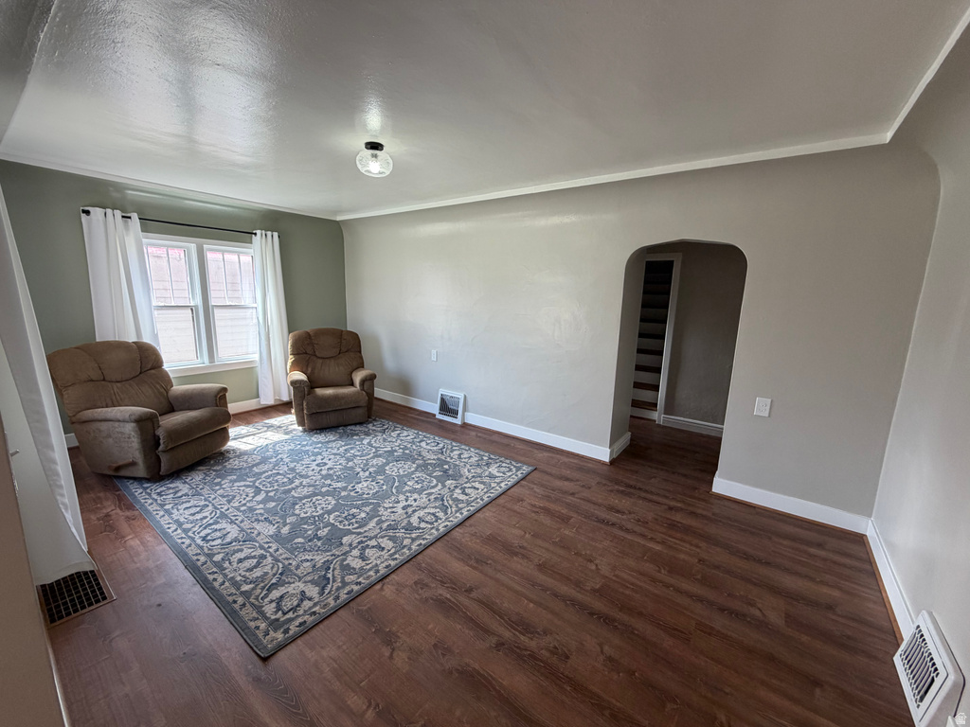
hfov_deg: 102.1
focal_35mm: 14
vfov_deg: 85.7
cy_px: 364
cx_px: 485
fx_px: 392
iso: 100
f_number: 2.2
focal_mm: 2.22
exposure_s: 1/120
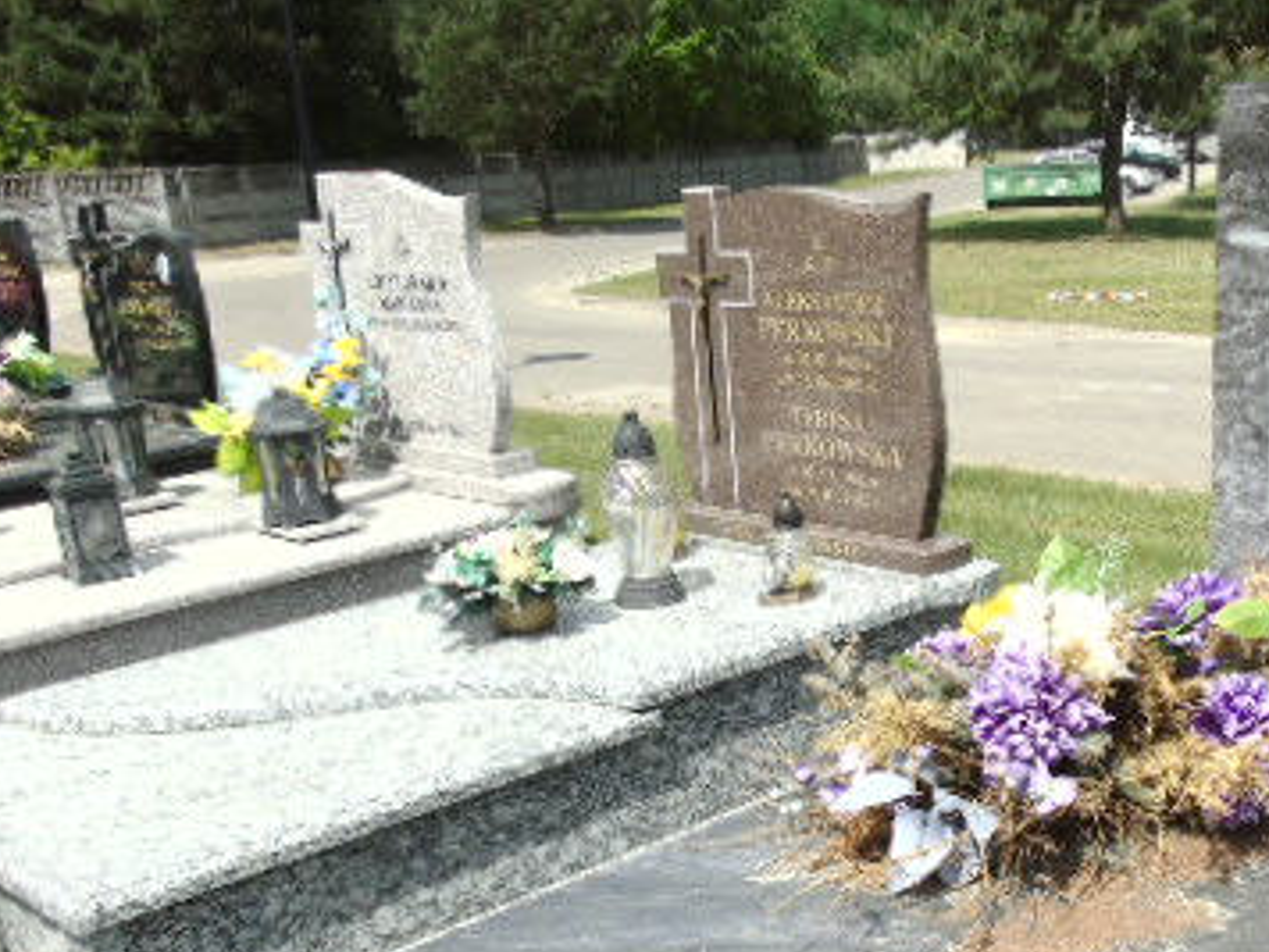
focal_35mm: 45
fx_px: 1650
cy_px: 795
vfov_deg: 31.2
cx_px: 970
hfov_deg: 40.7
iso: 80
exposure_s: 1/1000
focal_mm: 4.4
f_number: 3.4
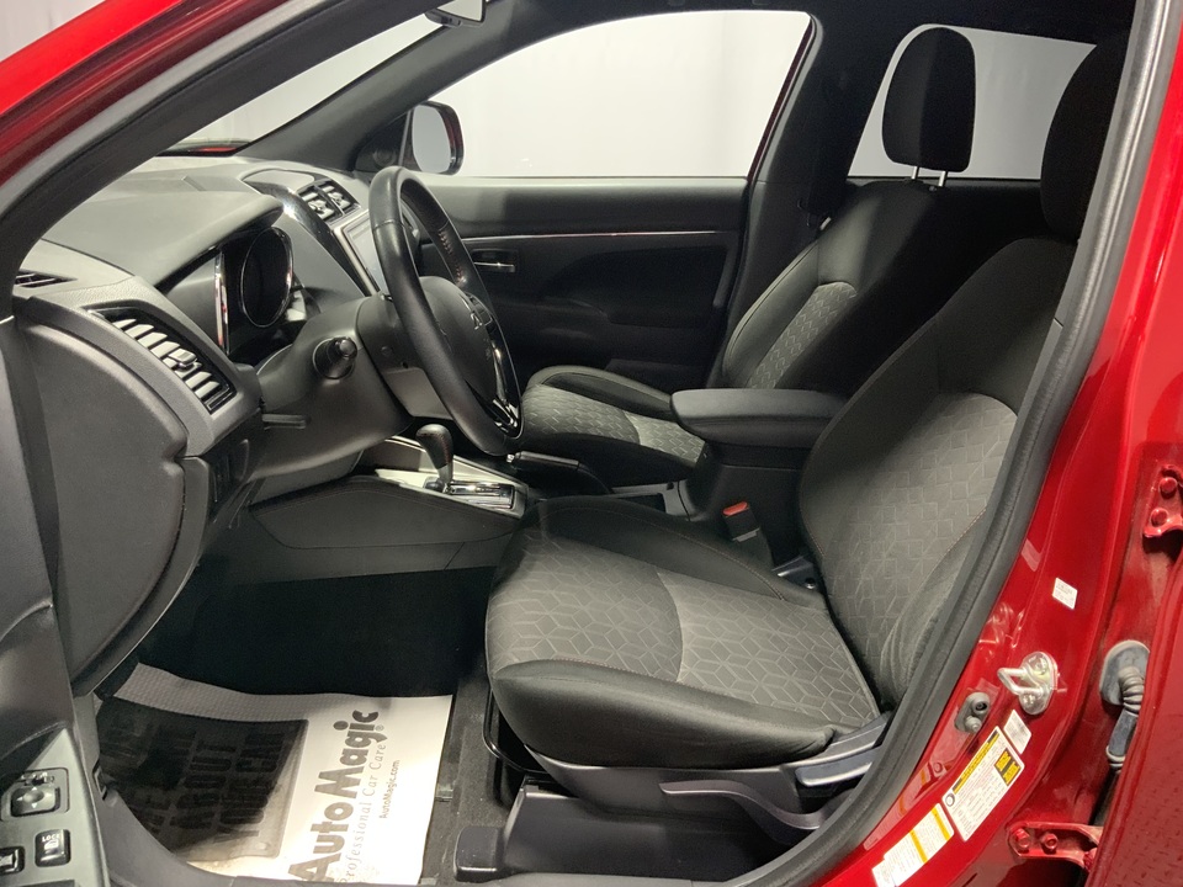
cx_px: 592
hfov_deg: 61.7
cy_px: 444
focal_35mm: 29
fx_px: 991
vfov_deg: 48.2
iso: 250
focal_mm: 3
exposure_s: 1/60
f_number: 1.8
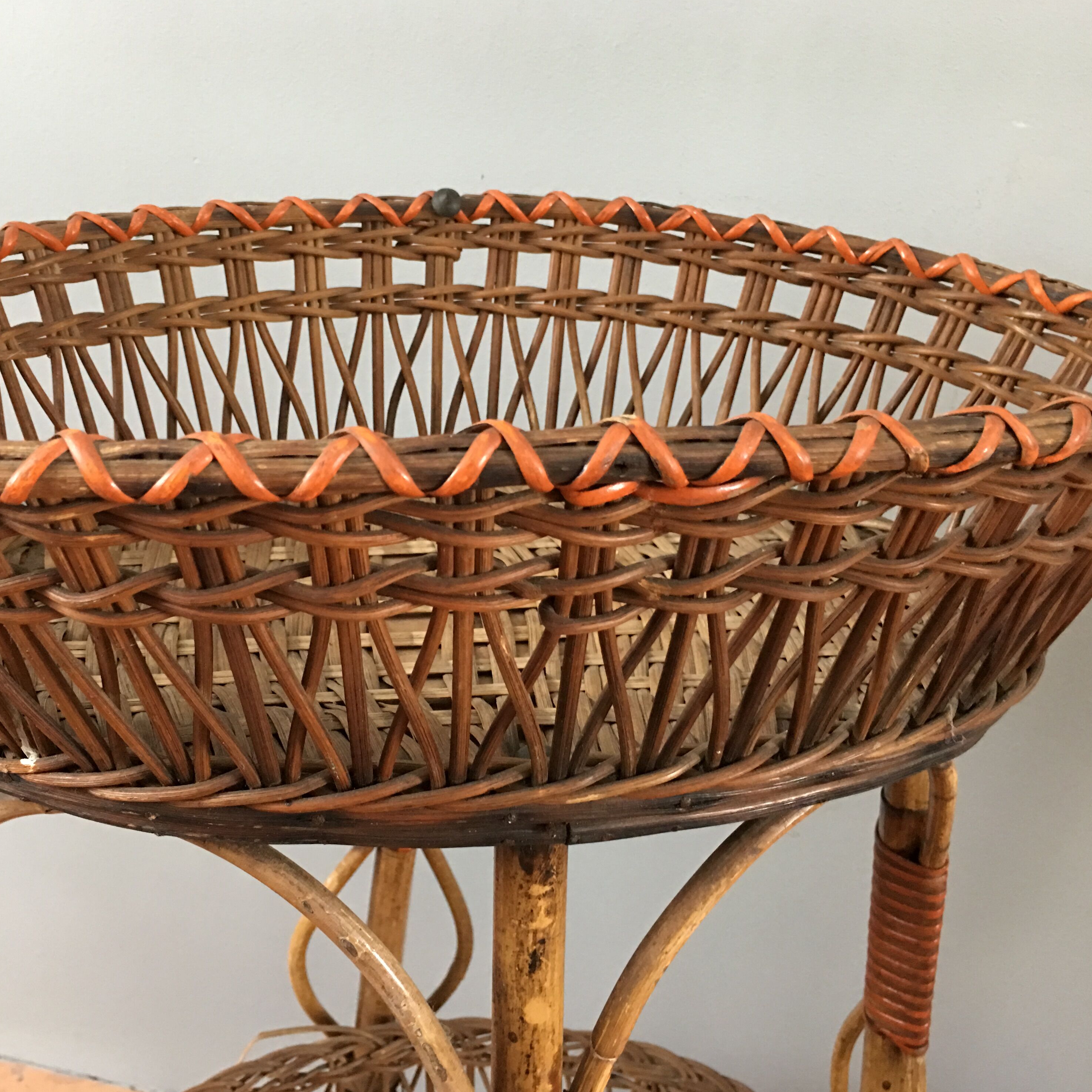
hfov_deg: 47.1
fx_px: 1249
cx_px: 468
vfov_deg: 47.2
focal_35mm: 35
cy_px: 542
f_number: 2.2
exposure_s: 1/8
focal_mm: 4.15
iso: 125
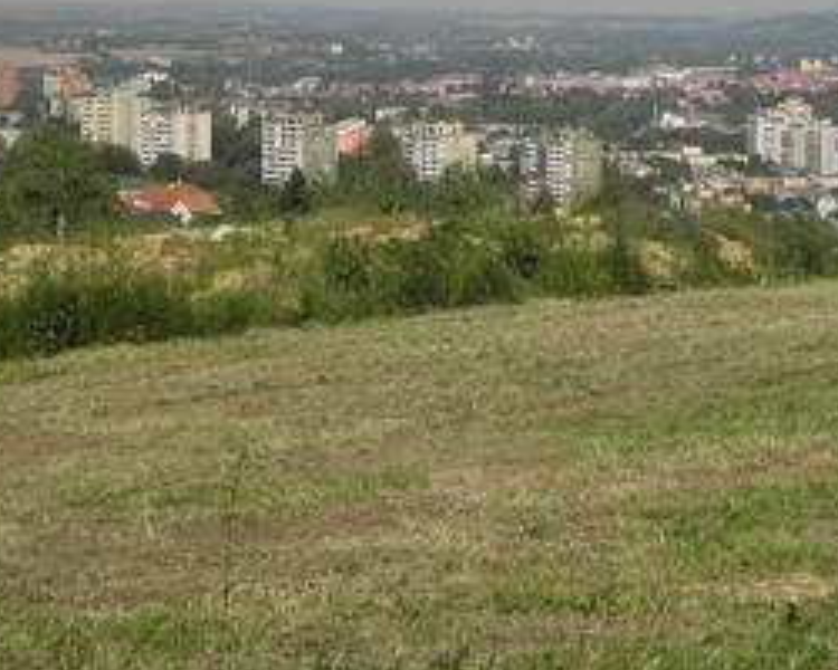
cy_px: 7
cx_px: 647
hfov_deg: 21.1
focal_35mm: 90
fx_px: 2232
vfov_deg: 16.7
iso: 64
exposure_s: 1/400
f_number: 5.6
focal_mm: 6.44
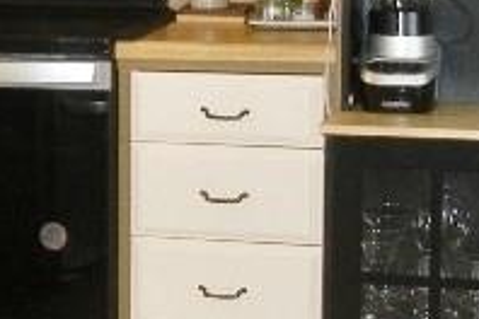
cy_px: 14
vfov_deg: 8.5
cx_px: 109
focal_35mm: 161
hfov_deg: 12.7
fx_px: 2142
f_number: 3.5
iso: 292
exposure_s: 1/30
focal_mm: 5.4
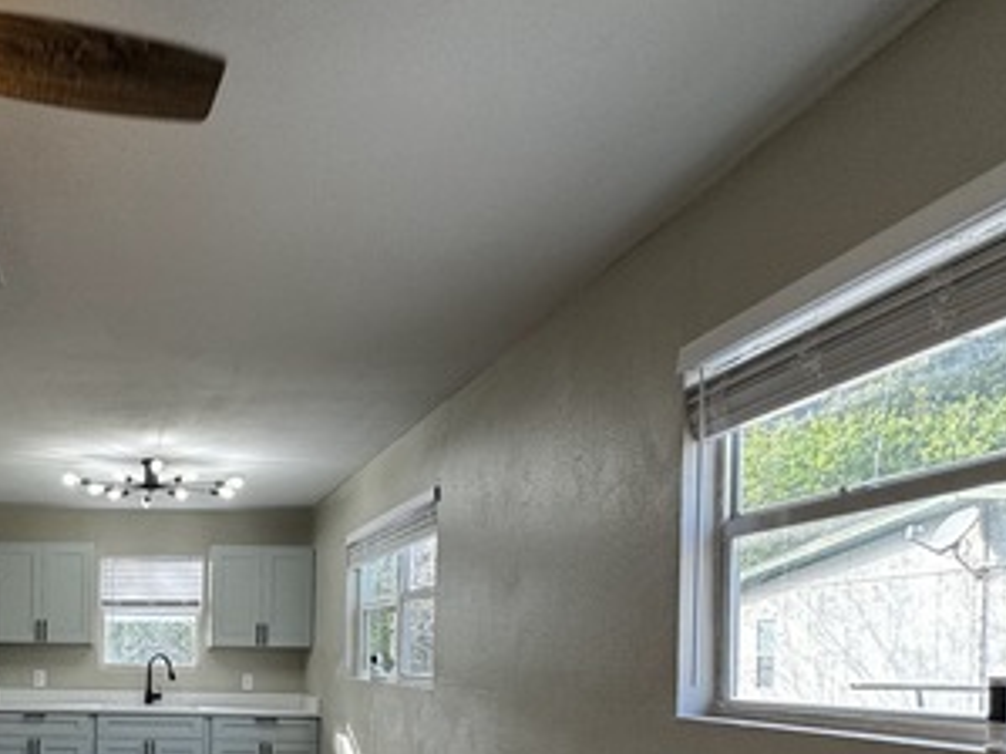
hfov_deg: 53.3
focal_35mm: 30
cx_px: 121
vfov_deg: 43.2
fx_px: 872
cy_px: 663
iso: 100
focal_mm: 2.22
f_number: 2.2
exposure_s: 1/120
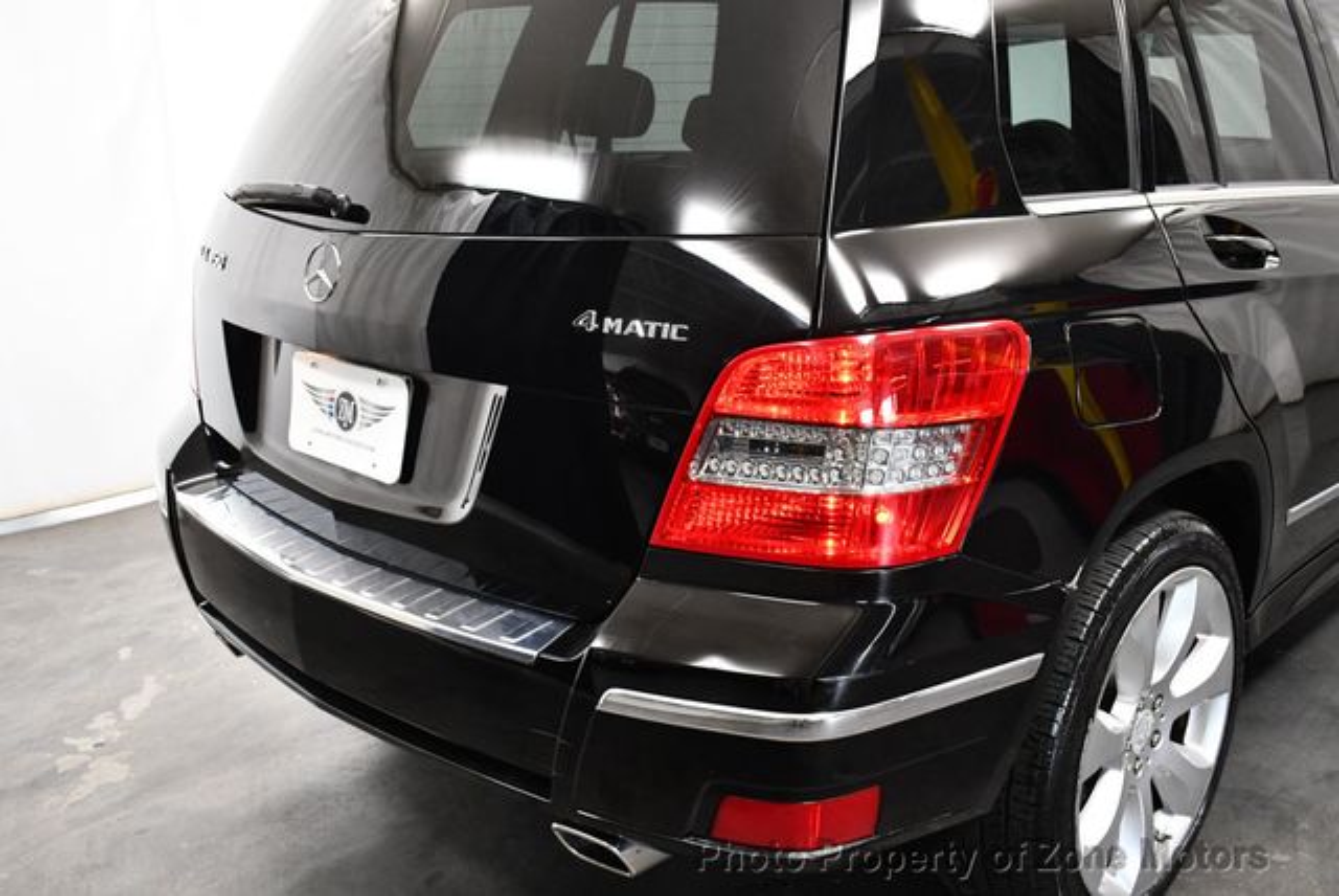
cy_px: 448
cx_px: 670
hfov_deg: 53.1
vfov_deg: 36.9
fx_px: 1340
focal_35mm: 36
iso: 1600
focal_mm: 18
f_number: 3.5
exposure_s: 1/125
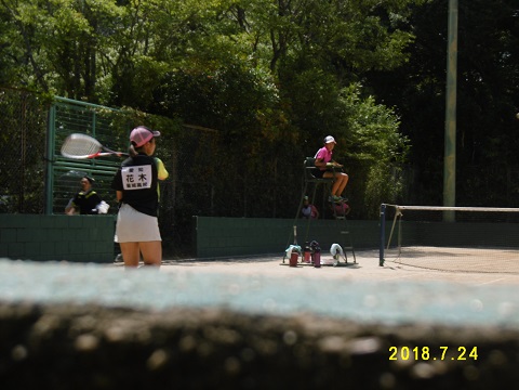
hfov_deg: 25.0
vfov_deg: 18.9
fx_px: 1169
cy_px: 195
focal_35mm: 78
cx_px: 260
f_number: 4.5
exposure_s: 1/80
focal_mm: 14
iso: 100
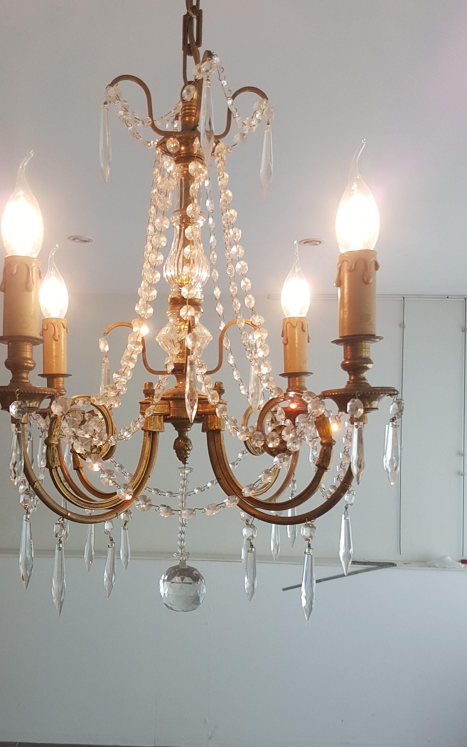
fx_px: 692
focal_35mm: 34
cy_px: 426
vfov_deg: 56.5
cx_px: 169
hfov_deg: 37.0
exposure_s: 1/50
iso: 40
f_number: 1.7
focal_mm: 4.2
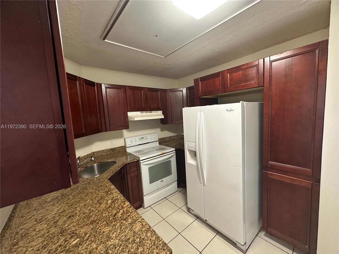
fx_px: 137
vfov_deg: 85.7
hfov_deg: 102.1
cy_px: 127
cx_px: 170
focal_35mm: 14
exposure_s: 1/60
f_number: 2.2
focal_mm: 2.22
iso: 320
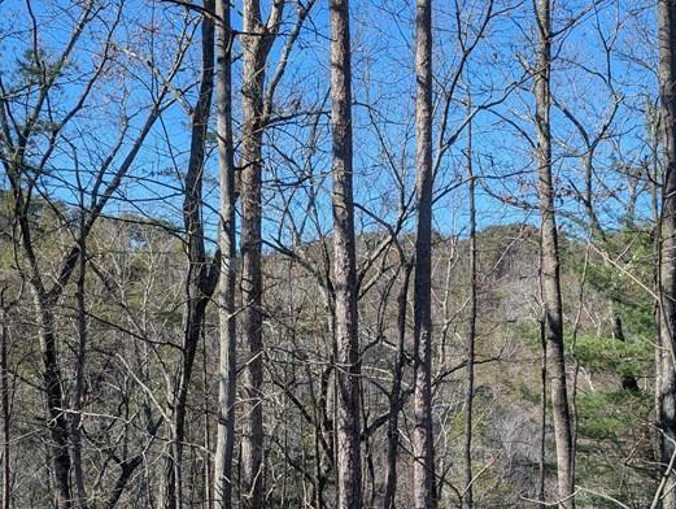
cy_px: 395
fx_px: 919
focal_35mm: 47
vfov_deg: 30.3
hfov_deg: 40.4
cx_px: 334
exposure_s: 1/611
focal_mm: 6.9
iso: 19
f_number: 1.68
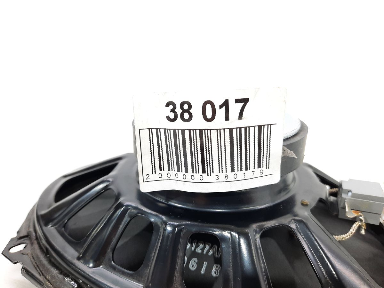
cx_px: 192
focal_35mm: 25
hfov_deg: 69.4
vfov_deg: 54.9
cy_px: 144
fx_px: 277
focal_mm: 4.6
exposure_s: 1/50
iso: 160
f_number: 2
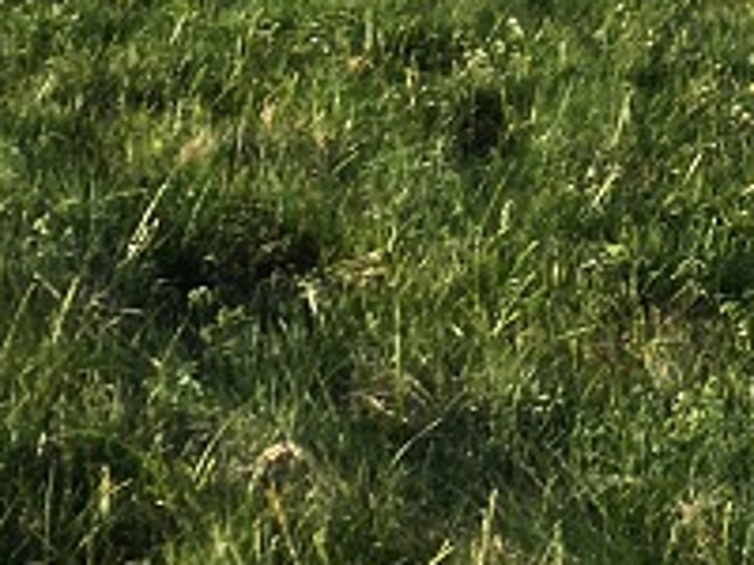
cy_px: -418
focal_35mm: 135
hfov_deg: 14.3
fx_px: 2941
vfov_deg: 10.4
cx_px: 797
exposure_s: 1/718
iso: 25
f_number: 2.2
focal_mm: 4.15
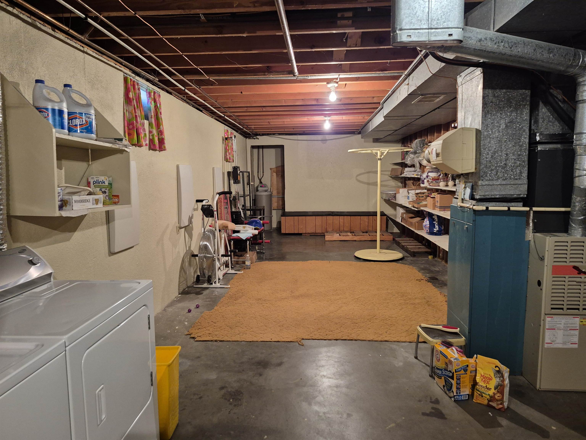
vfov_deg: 58.9
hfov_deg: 73.9
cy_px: 220
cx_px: 293
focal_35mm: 23
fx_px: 389
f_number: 1.8
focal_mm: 5.4
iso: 640
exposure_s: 1/60
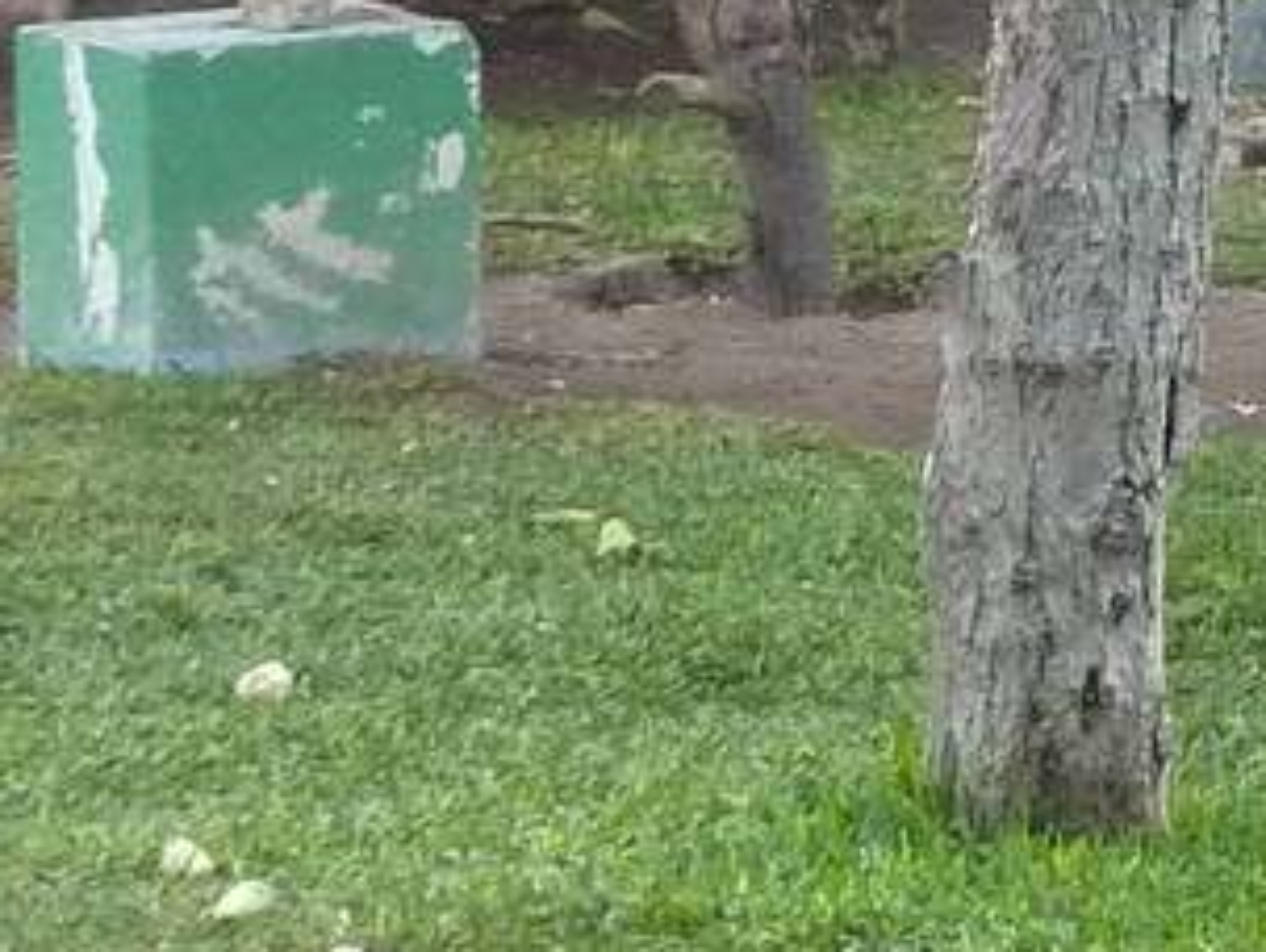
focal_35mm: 290
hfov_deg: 6.7
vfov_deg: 5.1
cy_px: -451
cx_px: 2302
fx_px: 10619
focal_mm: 9.1
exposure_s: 1/80
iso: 400
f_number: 3.9
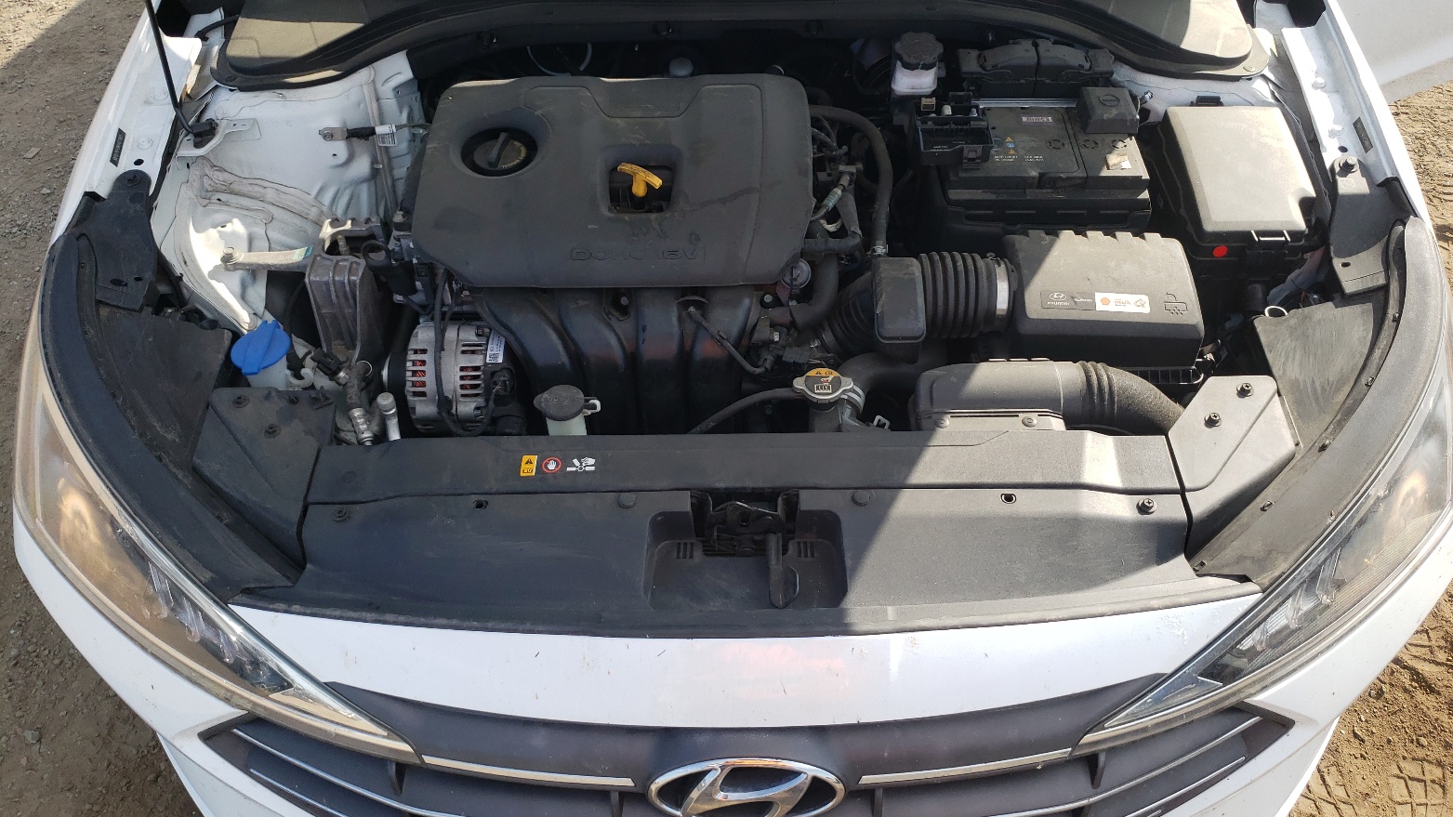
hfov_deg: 66.1
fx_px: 1117
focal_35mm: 29
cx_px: 741
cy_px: 357
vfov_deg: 40.1
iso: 50
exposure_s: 1/1111
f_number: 1.5
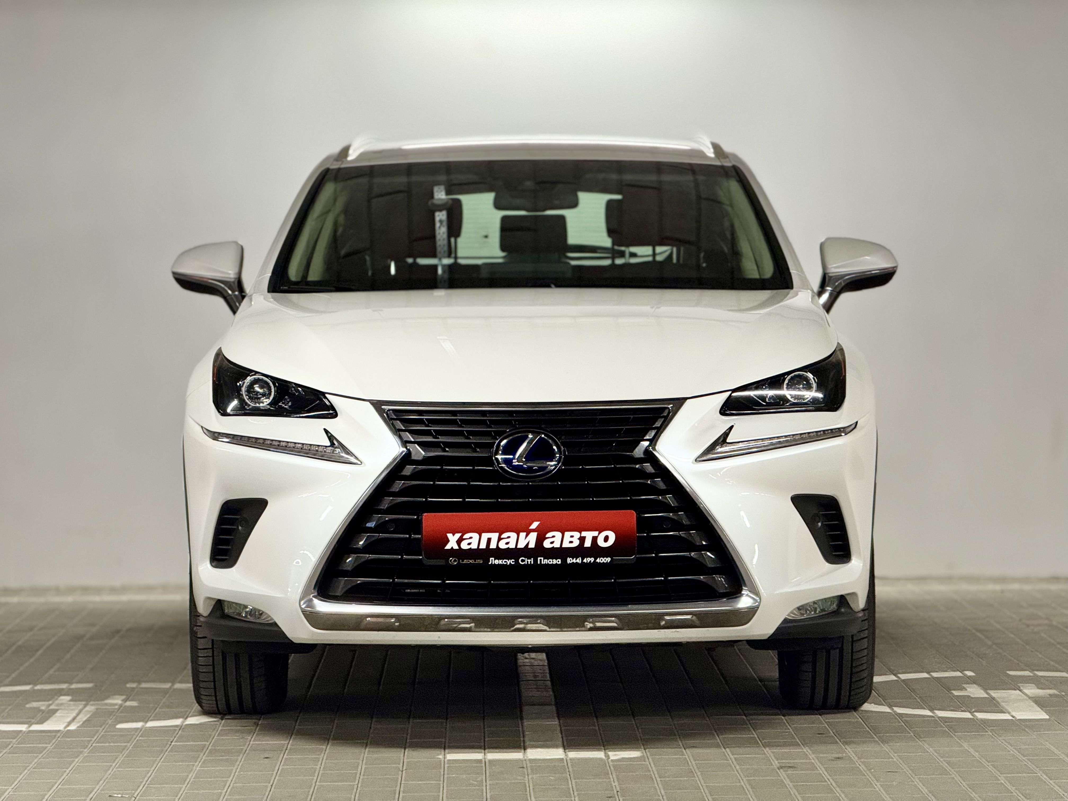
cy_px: 400
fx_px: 3702
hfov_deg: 16.4
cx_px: 534
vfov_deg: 12.3
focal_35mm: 120
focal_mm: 15.66
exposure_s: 1/50
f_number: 2.8
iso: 200
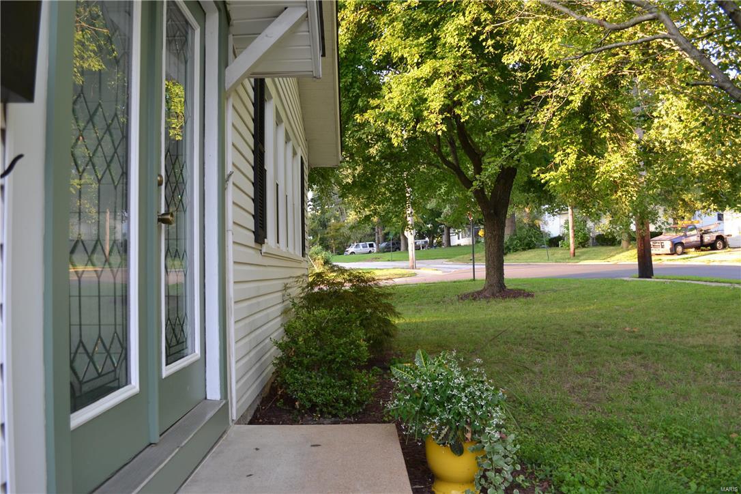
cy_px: 247
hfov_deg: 67.4
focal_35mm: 27
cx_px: 370
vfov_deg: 47.9
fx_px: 556
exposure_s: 1/80
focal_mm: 18
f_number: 4.5
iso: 400
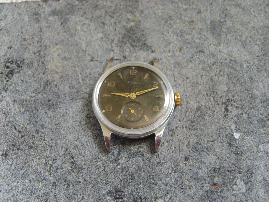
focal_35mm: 35
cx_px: 134
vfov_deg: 40.7
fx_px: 272
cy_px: 101
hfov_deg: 52.6
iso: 177
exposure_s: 1
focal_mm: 7.4
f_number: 2.8
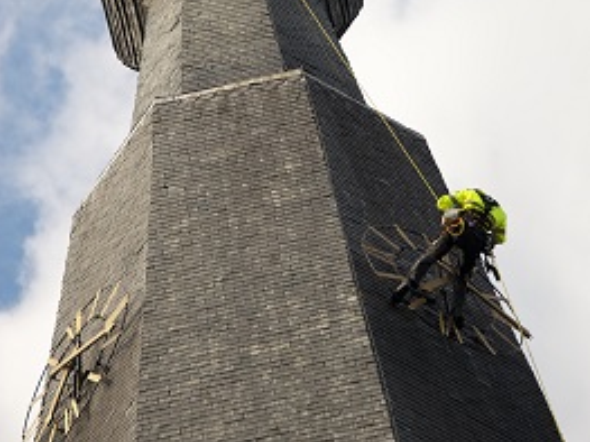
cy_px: 110
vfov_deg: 6.8
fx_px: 3731
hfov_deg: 9.0
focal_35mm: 219
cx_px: 294
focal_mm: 150
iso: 400
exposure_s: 1/1000
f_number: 5.6
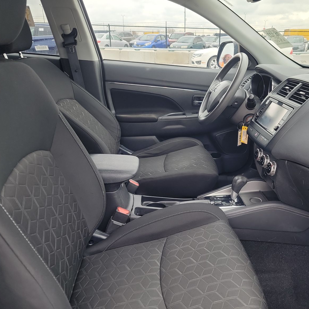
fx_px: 293
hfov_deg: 55.3
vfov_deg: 55.6
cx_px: 183
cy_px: 155
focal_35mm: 29
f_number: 1.8
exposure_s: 1/59
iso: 104
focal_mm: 6.7
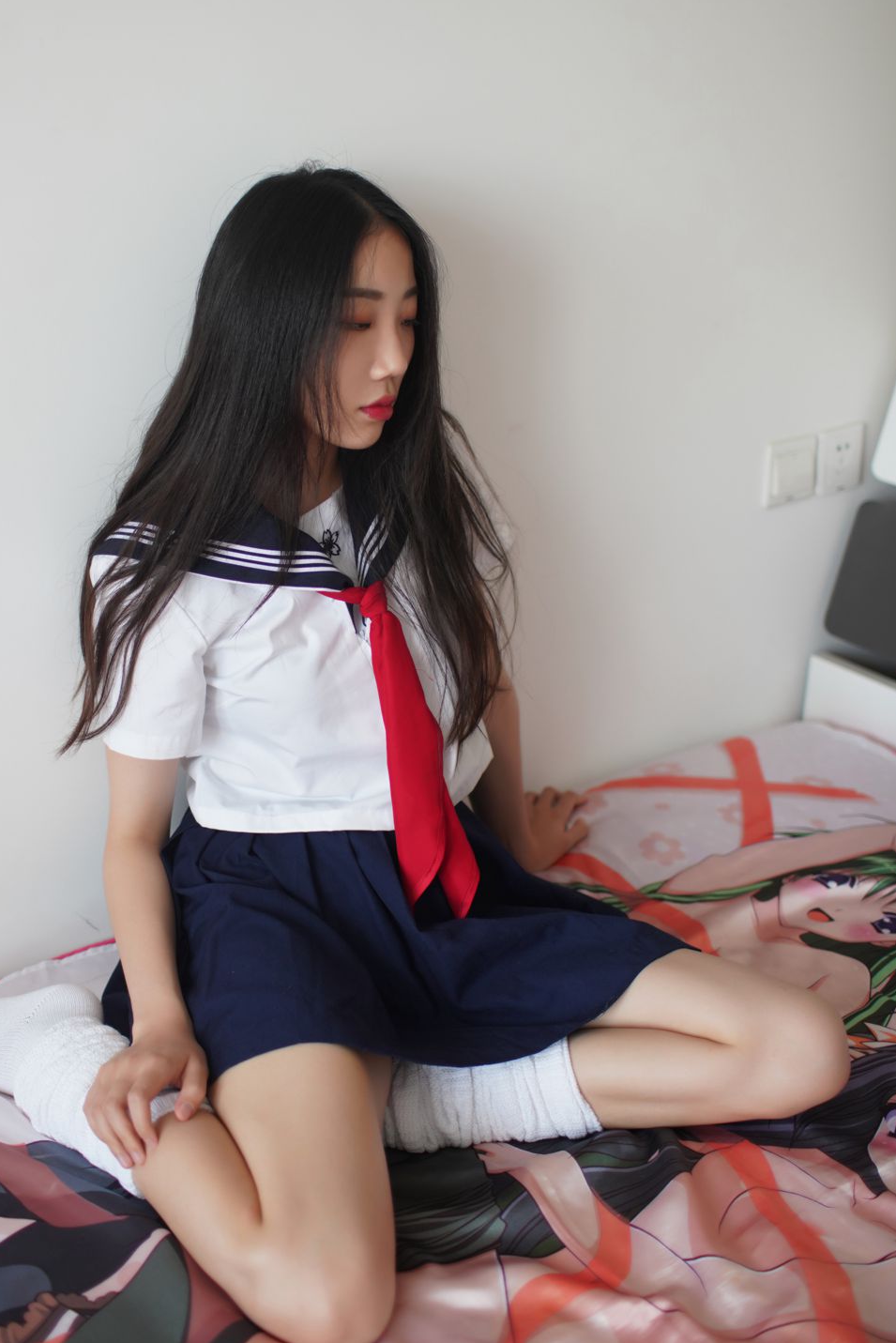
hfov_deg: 30.4
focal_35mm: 44
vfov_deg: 44.4
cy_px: 584
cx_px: 347
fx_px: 1641
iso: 500
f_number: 2
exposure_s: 1/125
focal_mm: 35
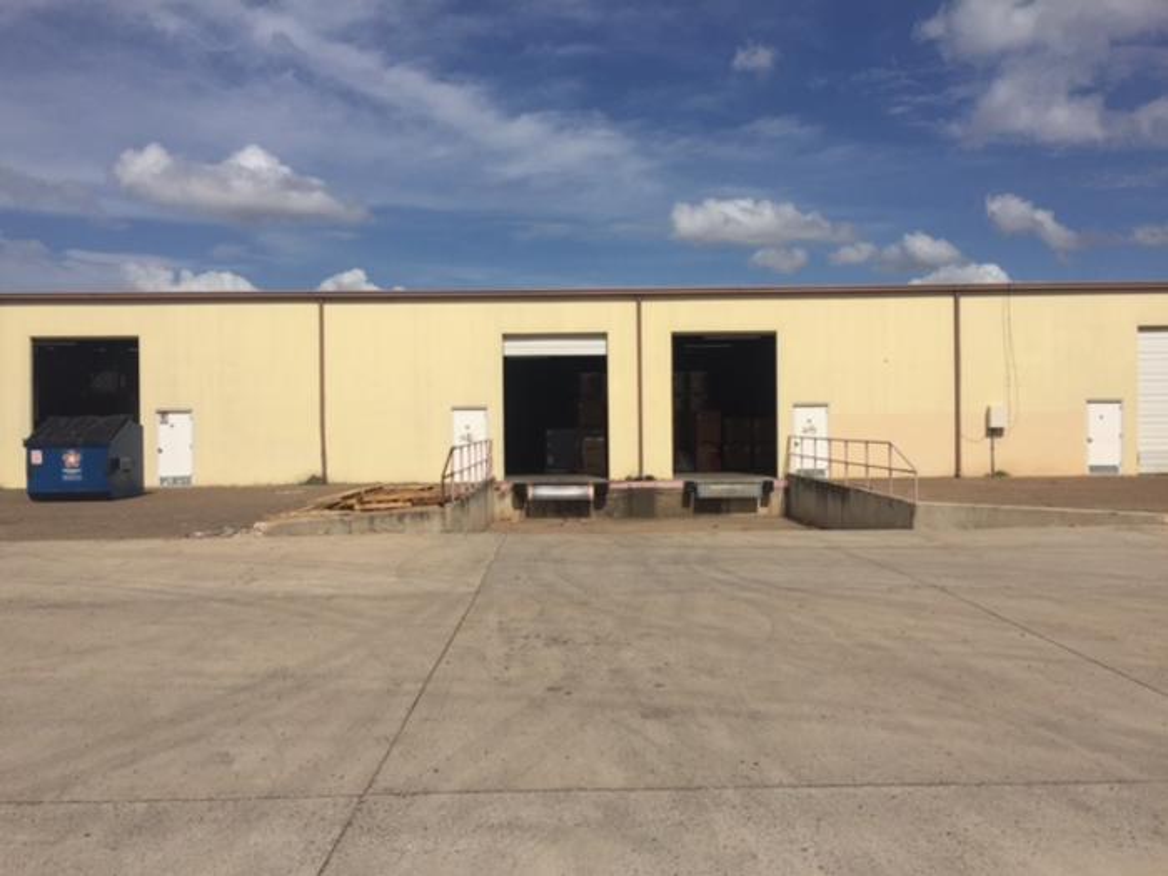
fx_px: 979
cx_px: 584
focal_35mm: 29
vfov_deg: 48.2
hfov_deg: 61.7
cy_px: 438
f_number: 2.2
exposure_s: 1/7937
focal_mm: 4.15
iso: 32
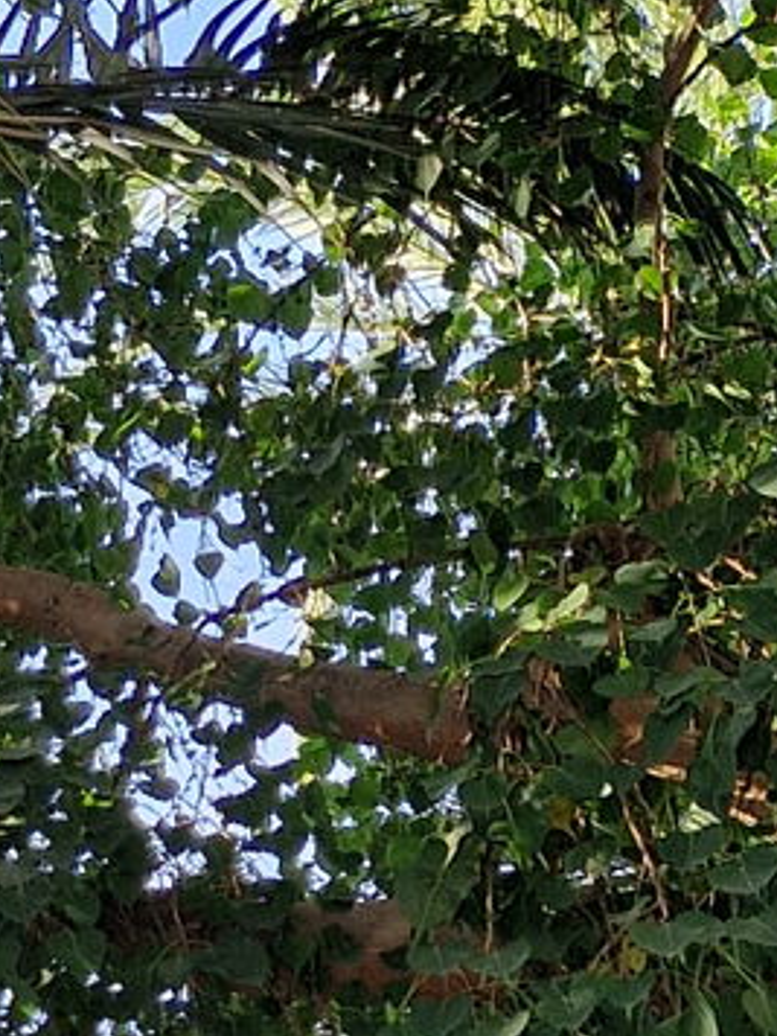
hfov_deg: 9.0
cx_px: -1464
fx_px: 4130
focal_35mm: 138
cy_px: 1698
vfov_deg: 13.2
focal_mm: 5.4
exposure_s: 1/180
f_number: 1.8
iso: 50
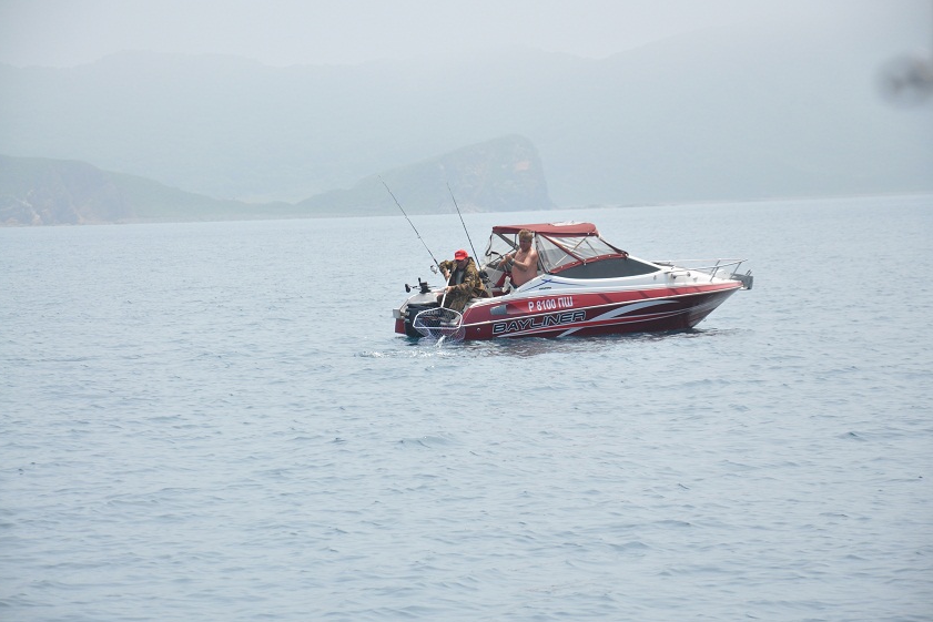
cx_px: 460
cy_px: 314
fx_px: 4160
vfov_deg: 8.6
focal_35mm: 161
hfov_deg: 12.8
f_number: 10
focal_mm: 105
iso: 400
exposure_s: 1/400
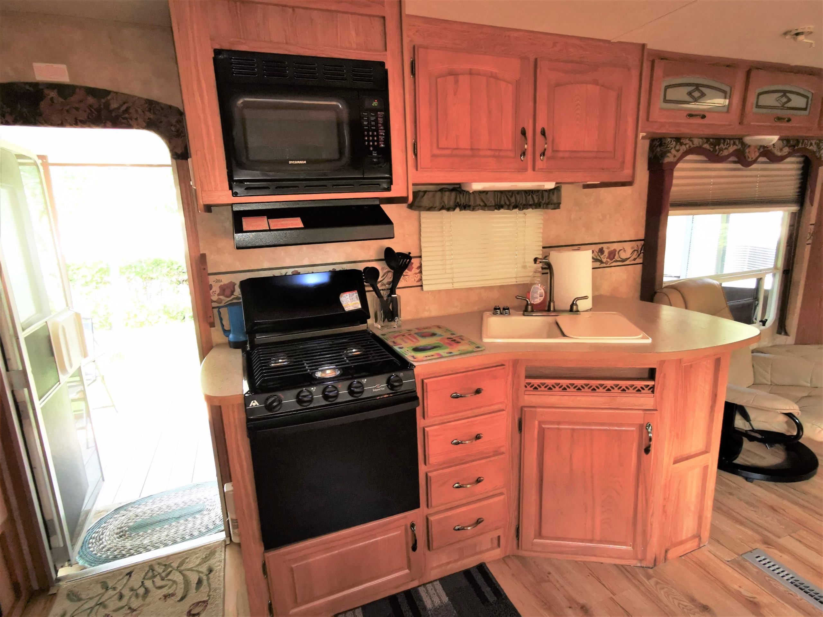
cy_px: 308
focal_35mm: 18
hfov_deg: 87.8
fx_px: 428
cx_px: 412
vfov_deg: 71.6
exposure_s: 1/33.3
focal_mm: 2.26
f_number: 2.2
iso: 320
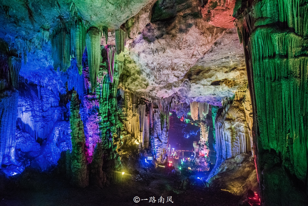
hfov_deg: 90.0
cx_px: 154
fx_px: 154
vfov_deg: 67.4
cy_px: 103
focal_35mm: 18
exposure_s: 1/100
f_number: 2.8
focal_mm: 18
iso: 3200
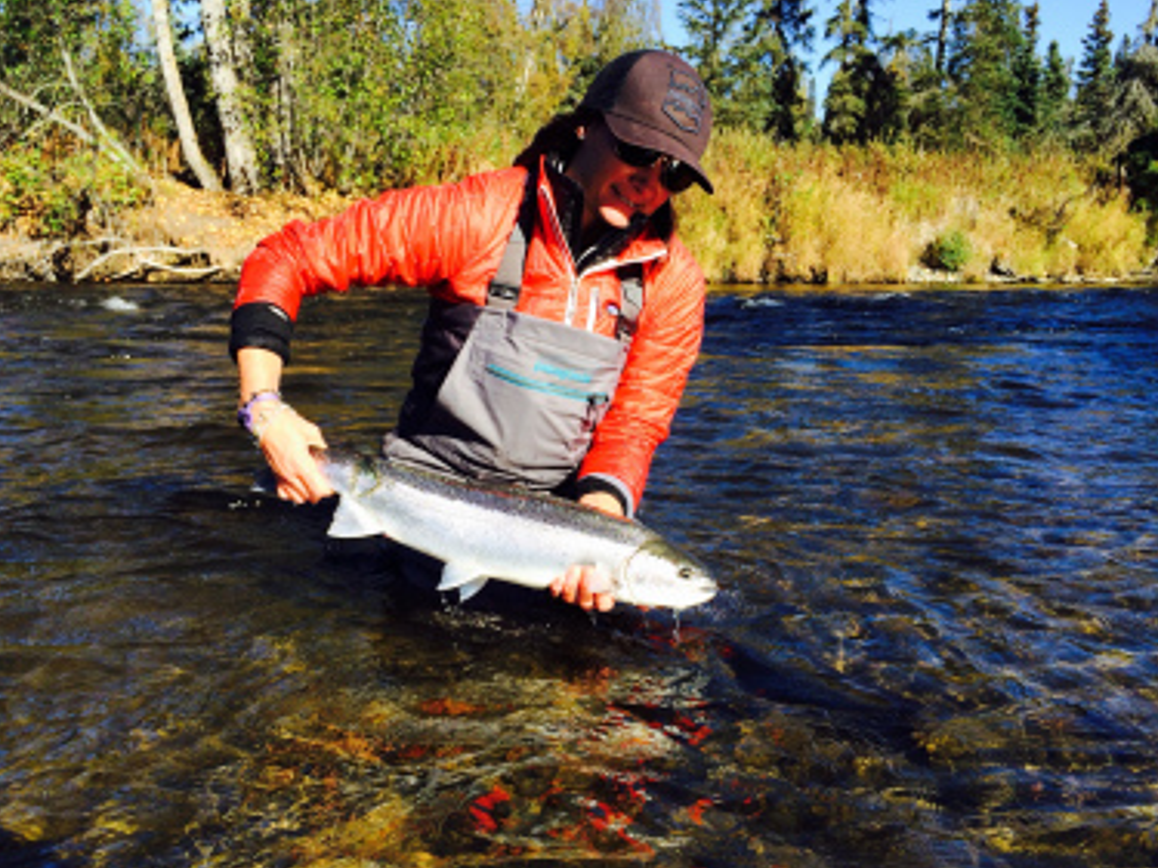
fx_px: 1070
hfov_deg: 56.8
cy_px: 457
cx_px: 593
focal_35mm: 32
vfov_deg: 44.1
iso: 32
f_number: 2.2
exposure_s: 1/1053
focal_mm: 4.12
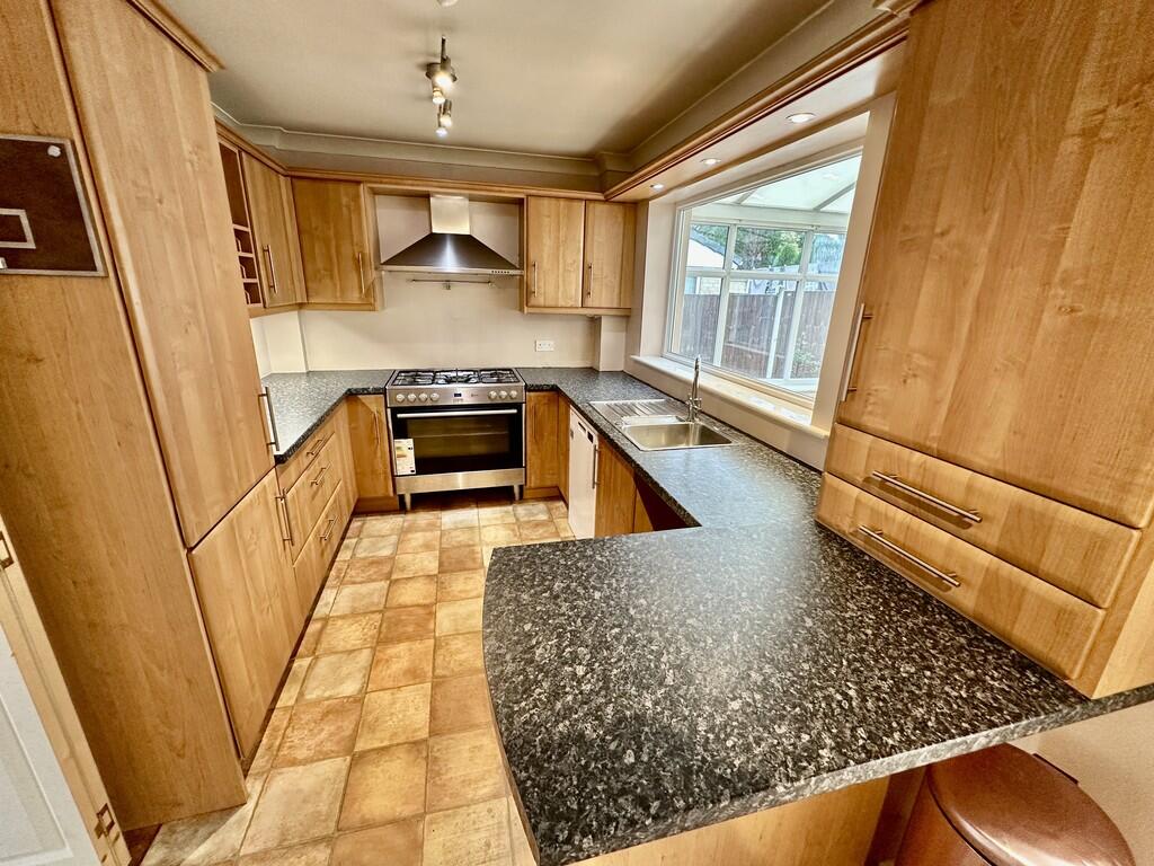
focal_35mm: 14
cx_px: 577
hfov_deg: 102.1
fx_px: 467
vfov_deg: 85.7
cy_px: 433
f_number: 2.2
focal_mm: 2.22
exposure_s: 1/100
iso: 200
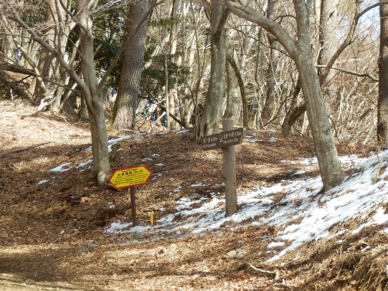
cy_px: 146
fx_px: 1390
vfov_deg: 12.0
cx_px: 194
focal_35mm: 124
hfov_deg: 15.9
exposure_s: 1/125
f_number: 5.7
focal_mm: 21.9
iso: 125
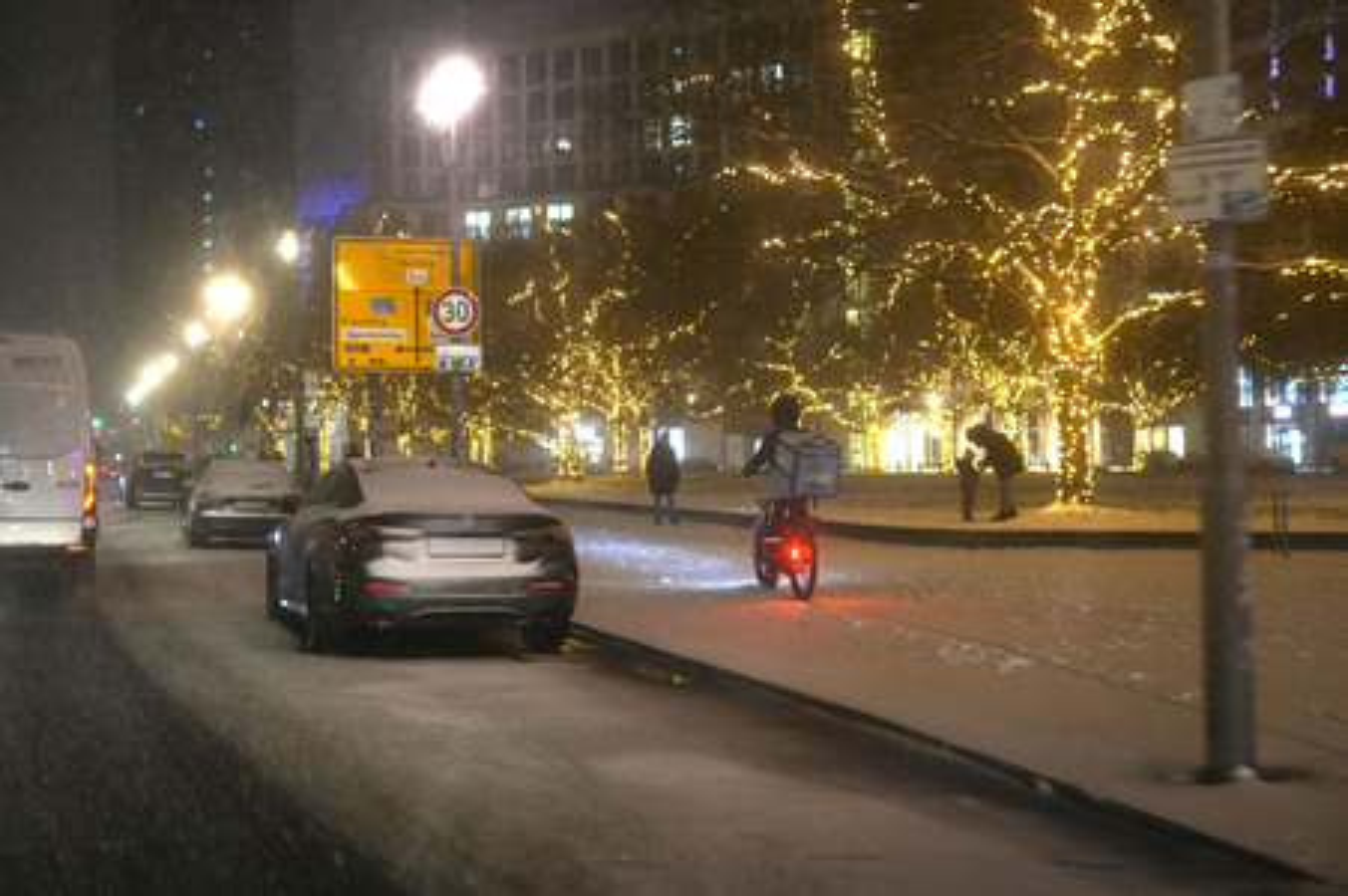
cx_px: 674
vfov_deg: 29.8
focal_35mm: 45
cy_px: 448
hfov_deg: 43.6
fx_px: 1684
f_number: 1.4
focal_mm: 30
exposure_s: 1/100
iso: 640
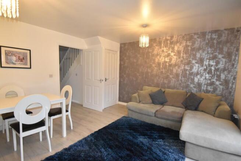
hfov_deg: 95.0
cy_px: 80
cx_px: 120
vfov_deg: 72.1
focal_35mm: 16
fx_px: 110
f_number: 5
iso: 1800
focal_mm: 11
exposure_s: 1/60
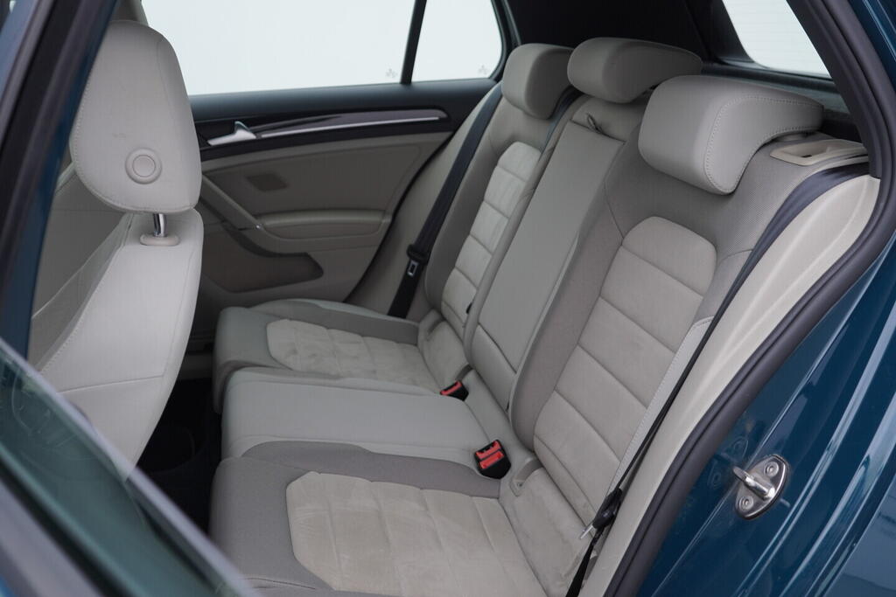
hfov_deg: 53.1
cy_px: 298
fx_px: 896
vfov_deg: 36.9
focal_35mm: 36
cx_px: 448
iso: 125
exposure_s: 1/50
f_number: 3.2
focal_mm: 24
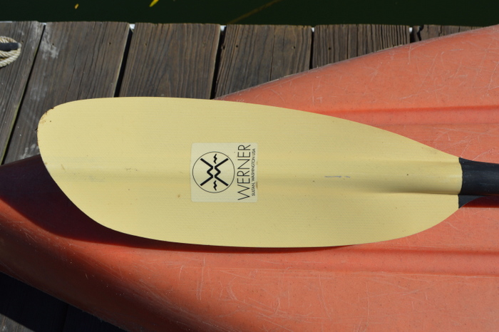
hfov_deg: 49.6
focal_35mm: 39
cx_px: 250
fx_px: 540
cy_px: 166
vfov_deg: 34.2
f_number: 9
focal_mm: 26
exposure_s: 1/320
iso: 100
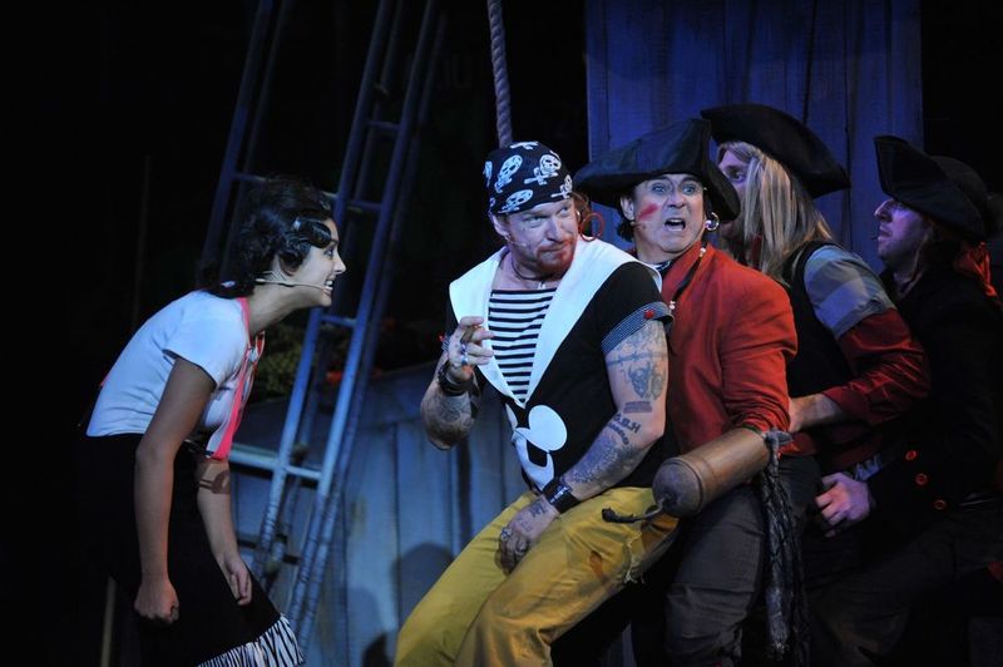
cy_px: 334
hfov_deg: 10.3
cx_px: 502
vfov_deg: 6.9
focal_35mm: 200
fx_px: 5568
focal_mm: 200
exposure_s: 1/400
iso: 3200
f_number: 2.8
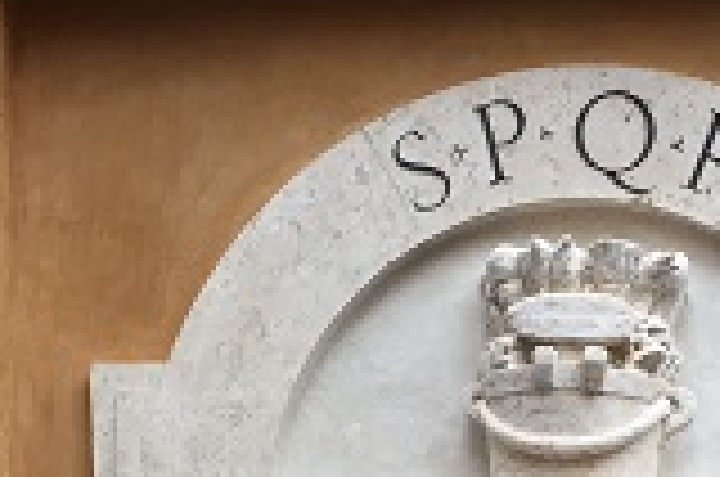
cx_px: 598
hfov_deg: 17.1
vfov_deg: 10.6
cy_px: 940
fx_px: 2375
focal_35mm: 119
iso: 32
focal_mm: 4.15
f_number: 2.2
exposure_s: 1/60
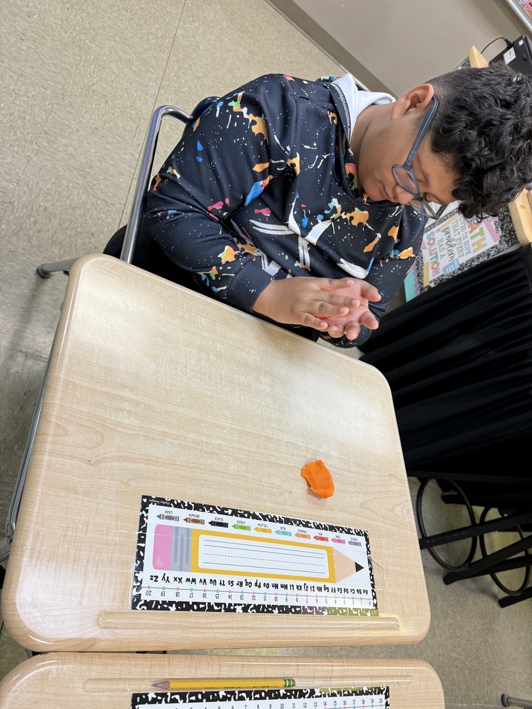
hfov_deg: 56.8
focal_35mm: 24
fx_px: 492
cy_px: 354
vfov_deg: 71.6
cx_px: 266
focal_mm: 6.76
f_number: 1.78
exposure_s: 1/120
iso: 160
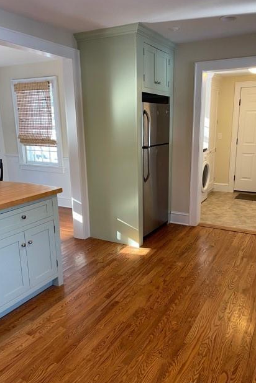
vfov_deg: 65.5
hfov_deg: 46.3
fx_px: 299
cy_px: 196
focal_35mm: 28
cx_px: 143
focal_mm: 4.2
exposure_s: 1/60
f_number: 1.6
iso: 80
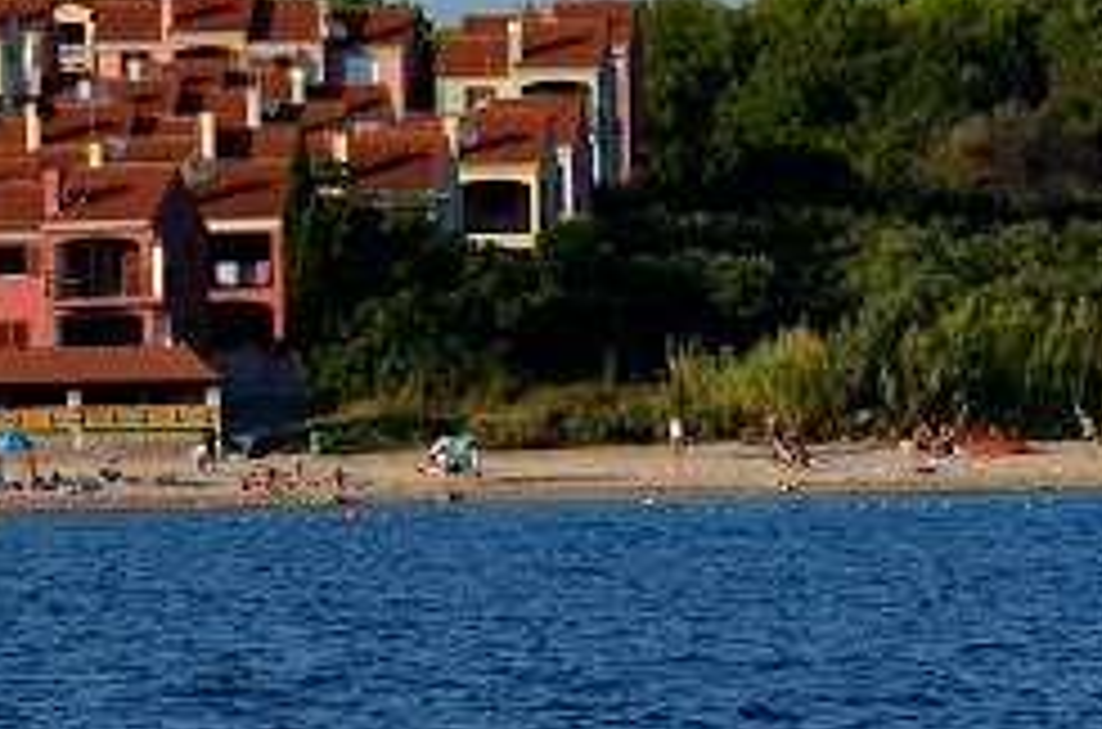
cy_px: -52
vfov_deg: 3.2
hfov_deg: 4.8
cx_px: -74
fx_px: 13098
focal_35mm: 429
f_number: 6.3
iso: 400
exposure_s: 1/1250
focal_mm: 70
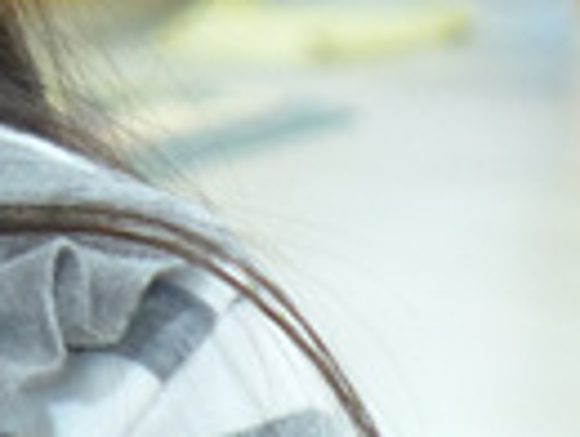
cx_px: -509
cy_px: -566
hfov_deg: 5.6
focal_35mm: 344
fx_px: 5774
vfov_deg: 4.3
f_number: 2.1
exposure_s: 1/200
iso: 640
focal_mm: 13.7
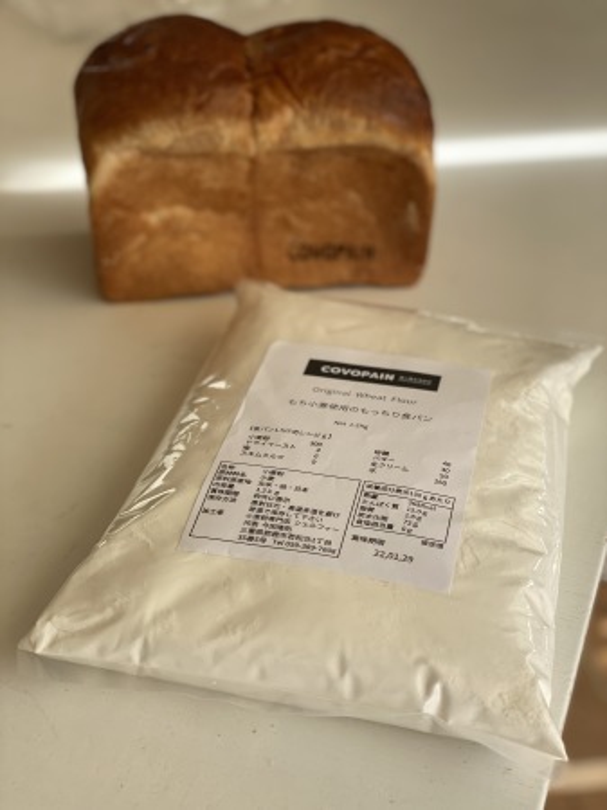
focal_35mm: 52
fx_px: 1217
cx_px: 304
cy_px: 405
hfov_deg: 28.0
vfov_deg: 36.8
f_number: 2
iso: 20
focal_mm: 6
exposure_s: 1/355
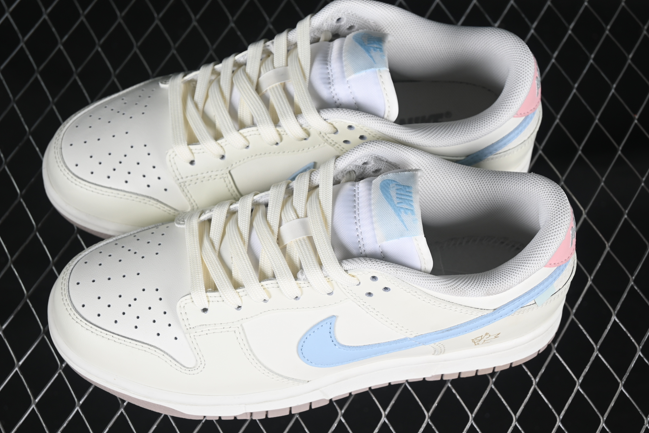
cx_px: 309
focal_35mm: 87
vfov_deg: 15.7
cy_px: 215
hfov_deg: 23.4
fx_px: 1568
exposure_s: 1/80
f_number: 7.1
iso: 160
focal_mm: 50
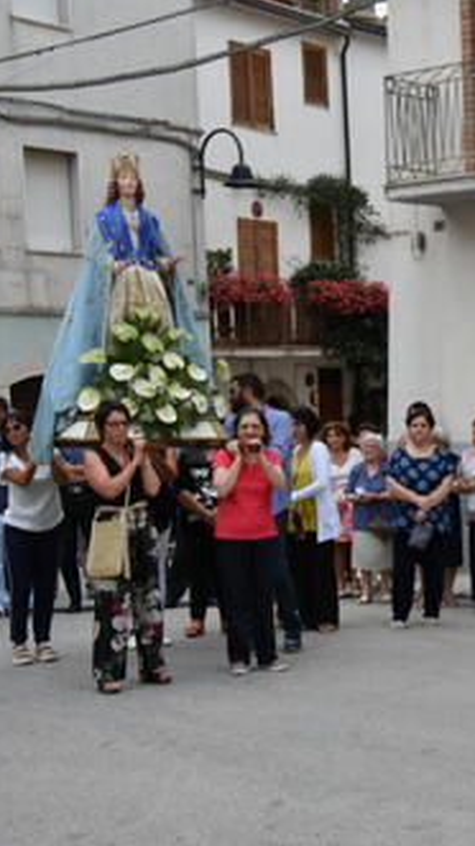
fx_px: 1541
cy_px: 422
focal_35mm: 69
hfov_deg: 16.9
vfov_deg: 30.7
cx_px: 529
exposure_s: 1/250
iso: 400
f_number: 4.5
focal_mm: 29
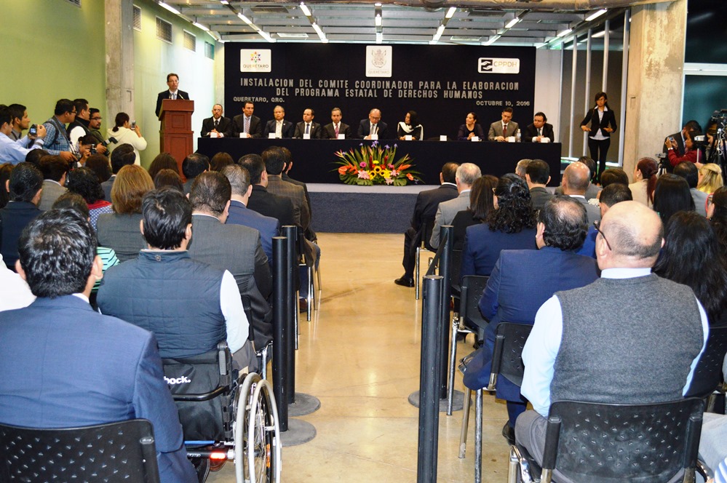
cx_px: 364
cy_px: 242
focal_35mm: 39
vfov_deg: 34.1
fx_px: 787
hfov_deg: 49.6
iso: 900
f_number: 4.2
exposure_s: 1/60
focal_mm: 26
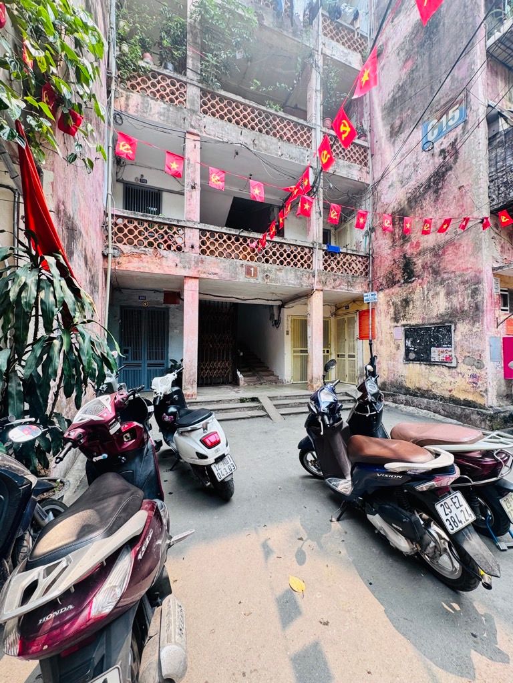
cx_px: 256
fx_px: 277
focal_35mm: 14
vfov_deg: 102.1
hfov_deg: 85.7
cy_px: 342
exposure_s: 1/164
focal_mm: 2.22
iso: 40
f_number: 2.2
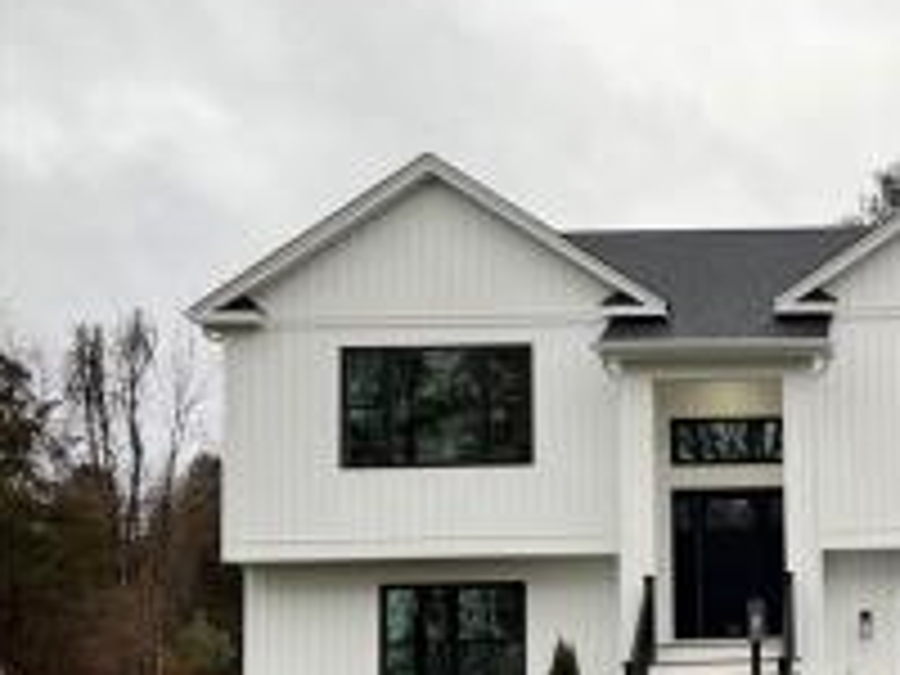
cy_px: 612
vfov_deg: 27.0
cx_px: 891
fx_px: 1352
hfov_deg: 33.8
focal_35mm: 52
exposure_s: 1/209
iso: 40
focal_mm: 5.1
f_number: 1.6
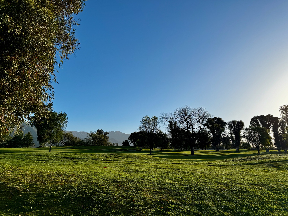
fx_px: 200
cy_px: 108
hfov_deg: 71.6
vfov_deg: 56.8
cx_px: 144
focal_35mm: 24
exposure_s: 1/4950
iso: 80
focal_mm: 6.76
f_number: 1.78
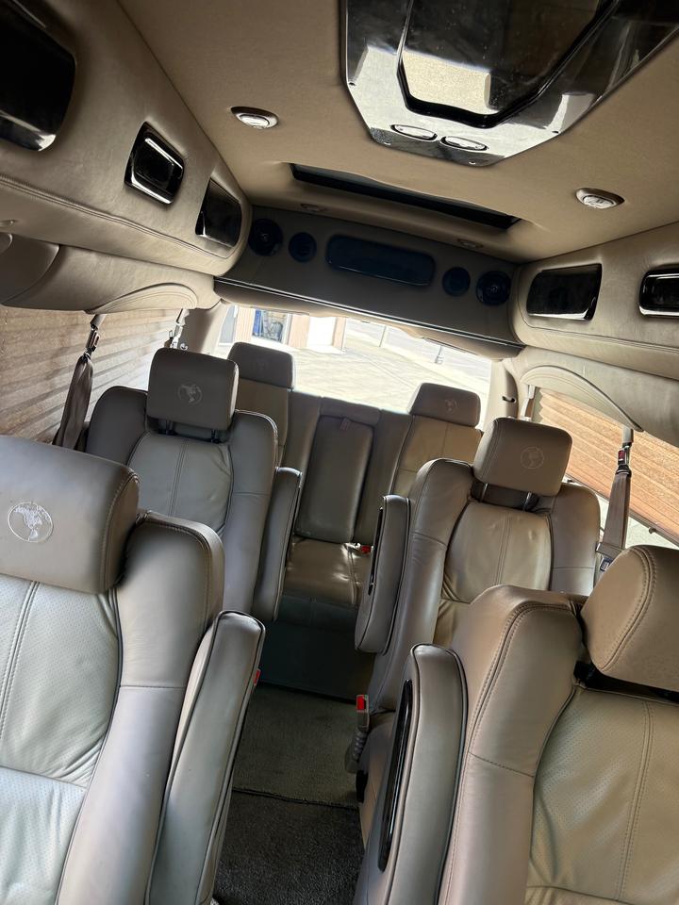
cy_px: 452
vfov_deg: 71.6
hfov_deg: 56.8
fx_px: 628
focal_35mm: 24
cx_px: 340
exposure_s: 1/238
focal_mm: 6.76
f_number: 1.78
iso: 160
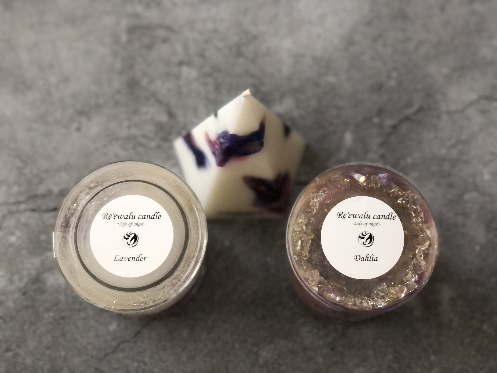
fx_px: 818
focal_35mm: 57
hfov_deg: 33.8
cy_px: 186
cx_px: 248
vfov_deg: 25.7
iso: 320
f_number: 2.8
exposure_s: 1/30
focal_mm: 6.6
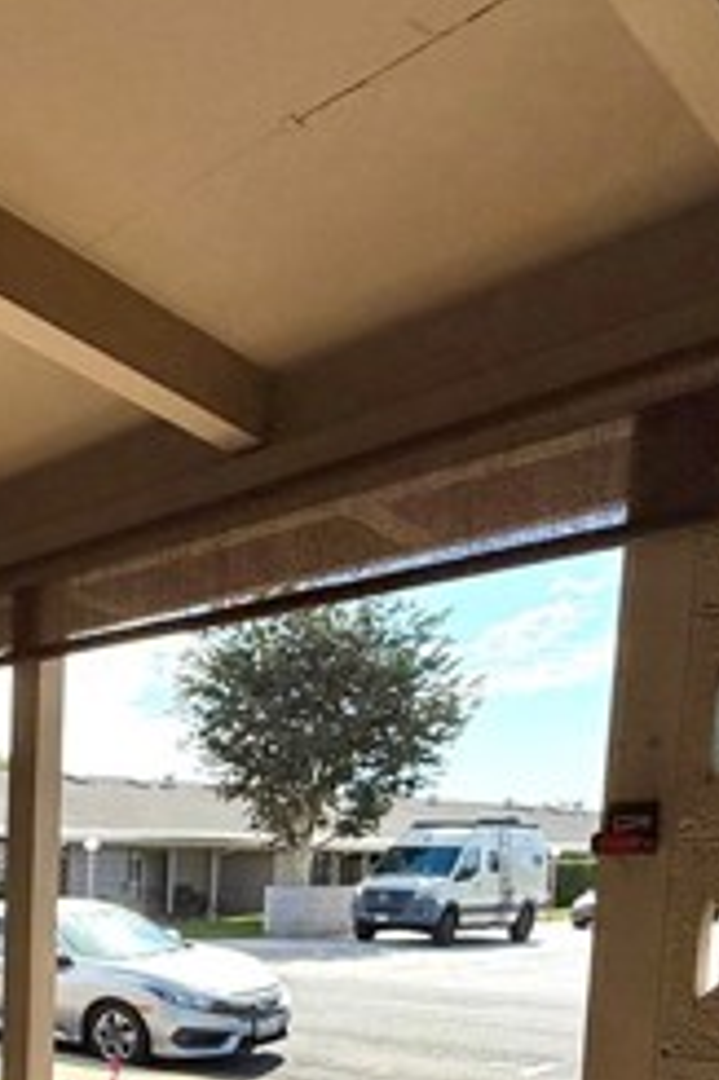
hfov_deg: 28.2
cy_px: 983
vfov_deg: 45.7
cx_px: -238
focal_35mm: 38
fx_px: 1140
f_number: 2.2
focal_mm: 2.22
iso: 50
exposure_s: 1/2320
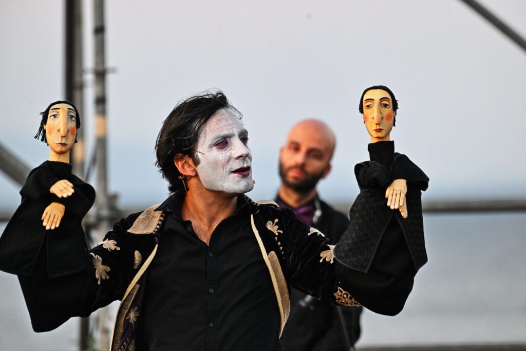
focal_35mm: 410
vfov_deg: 3.4
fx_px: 5991
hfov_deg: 5.0
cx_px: 263
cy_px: 176
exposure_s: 1/320
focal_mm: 410
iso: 1800
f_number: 5.6
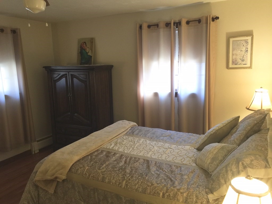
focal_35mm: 29
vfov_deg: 48.2
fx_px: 228
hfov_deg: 61.7
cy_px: 102
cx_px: 136
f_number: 2.2
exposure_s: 1/15
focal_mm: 4.15
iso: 50
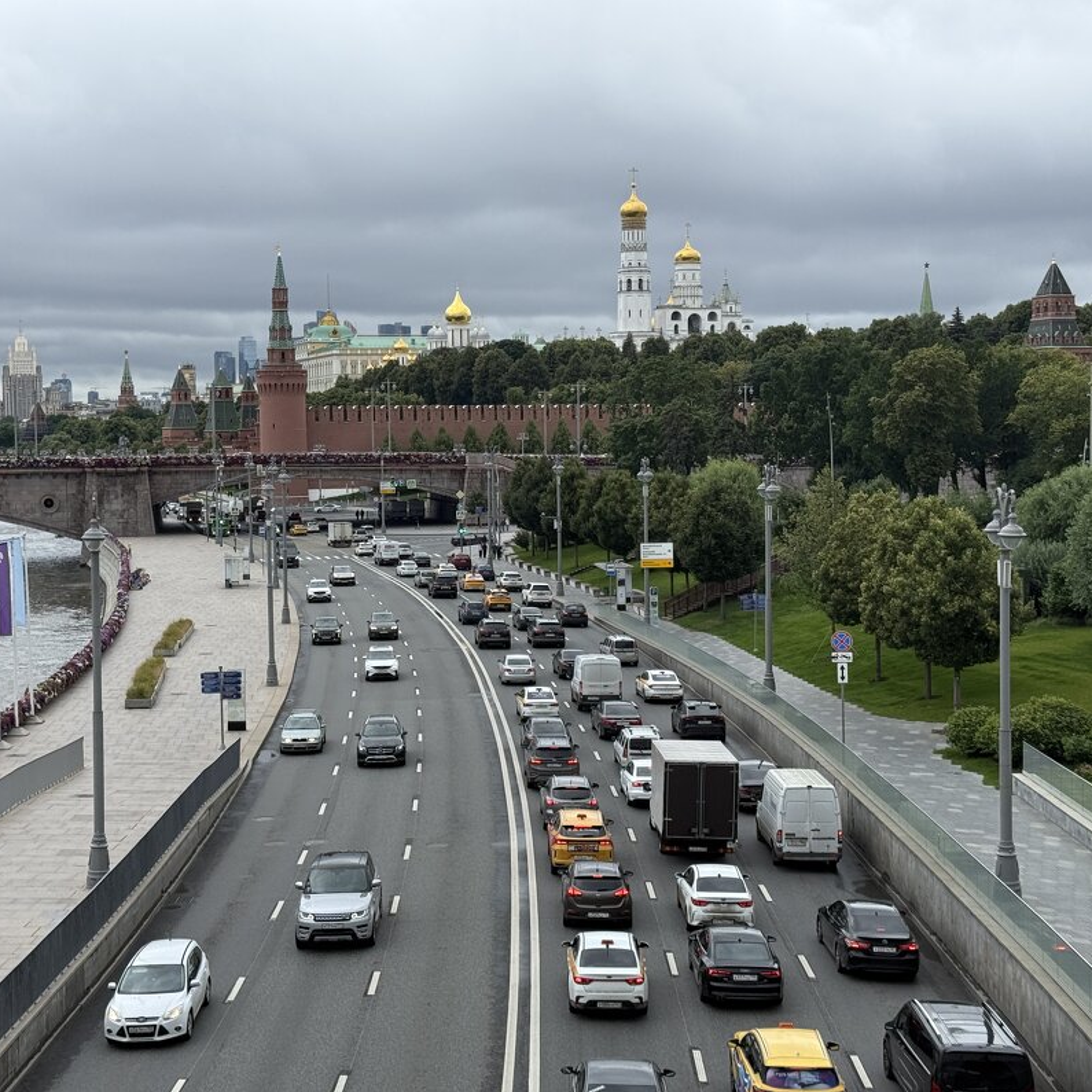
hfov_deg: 30.0
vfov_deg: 30.0
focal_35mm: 57
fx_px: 2034
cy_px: 546
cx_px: 456
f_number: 1.78
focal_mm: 6.76
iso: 64
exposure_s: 1/2667
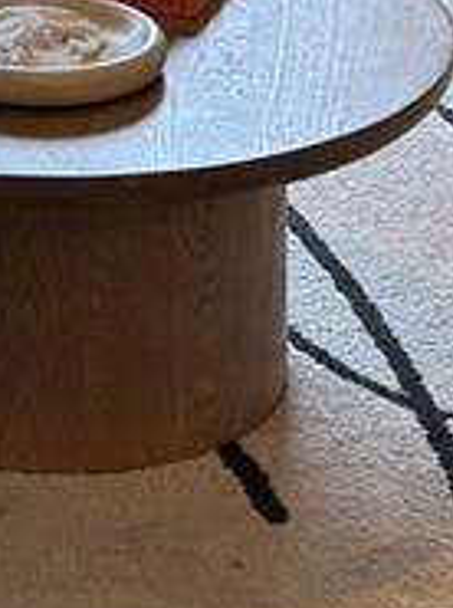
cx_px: -115
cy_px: -585
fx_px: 2731
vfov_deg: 11.5
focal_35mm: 156
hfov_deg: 9.3
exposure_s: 1/120
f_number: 1.78
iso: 80
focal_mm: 6.76
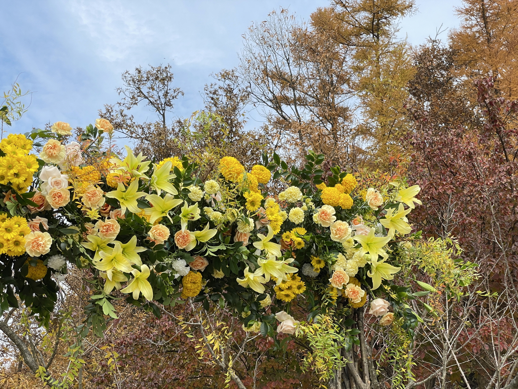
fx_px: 778
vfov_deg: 28.0
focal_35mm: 52
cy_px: 194
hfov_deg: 36.8
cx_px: 259
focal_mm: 6
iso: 25
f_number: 2
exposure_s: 1/639
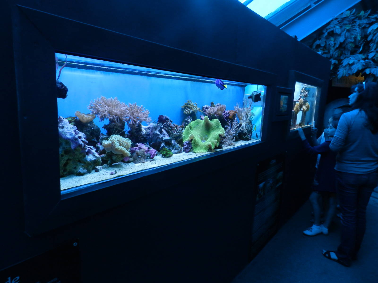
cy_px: 142
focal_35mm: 23
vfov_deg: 58.9
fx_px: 251
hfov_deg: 73.9
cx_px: 189
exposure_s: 1/25
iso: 400
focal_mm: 4
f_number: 3.4
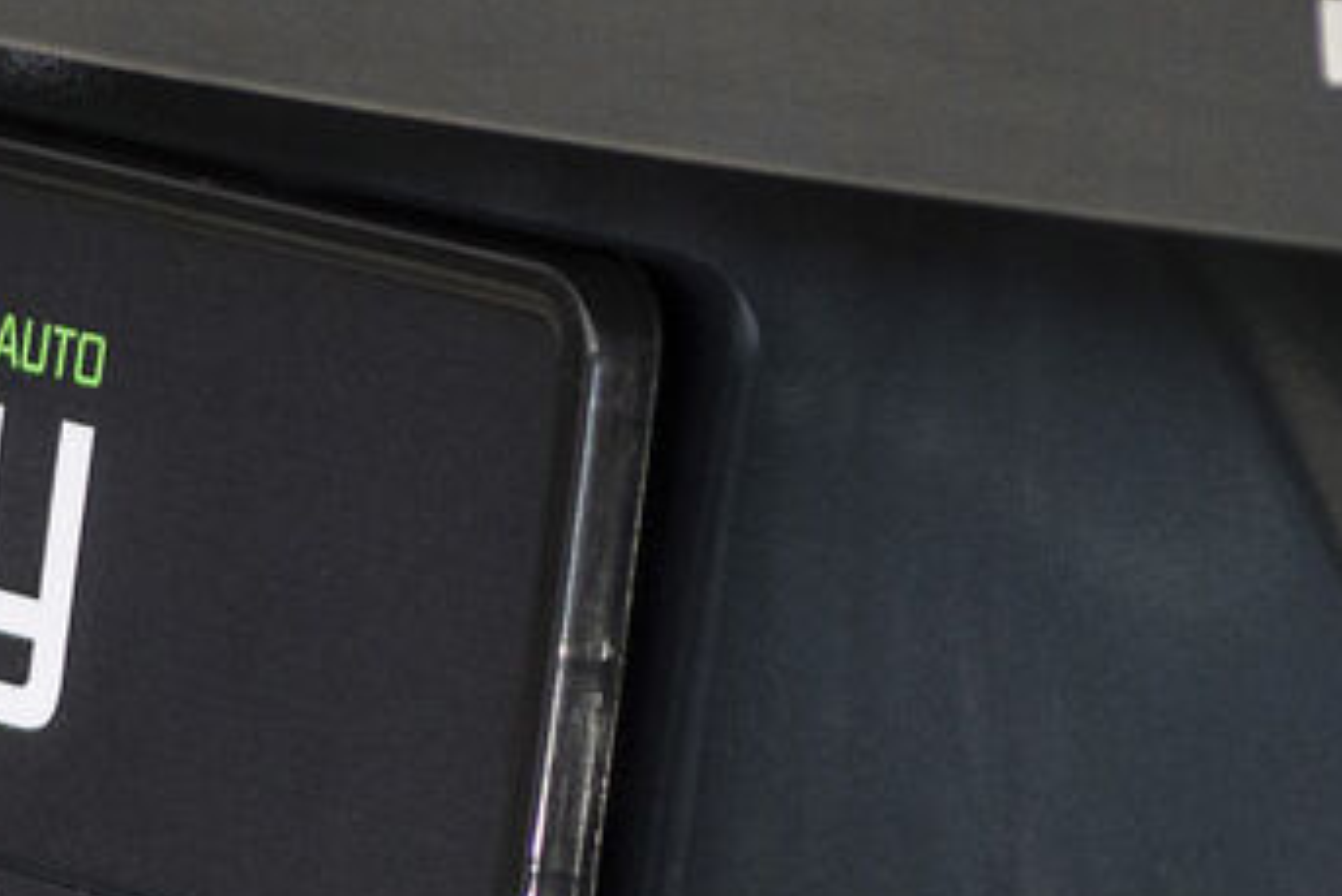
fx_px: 14618
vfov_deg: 3.5
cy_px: 921
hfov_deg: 5.3
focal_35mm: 392
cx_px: 1072
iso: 400
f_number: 2.8
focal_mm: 70
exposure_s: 1/160
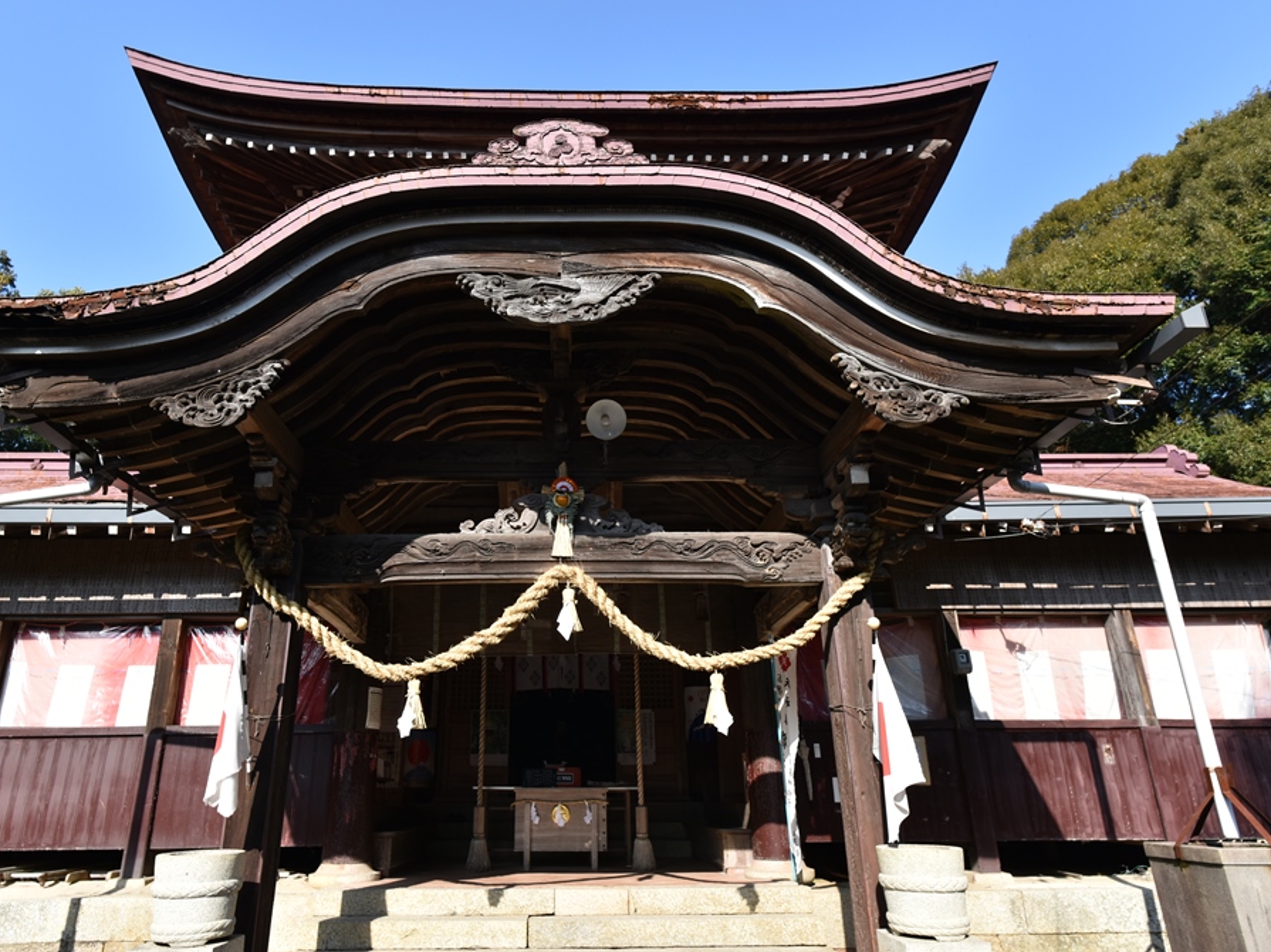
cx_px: 577
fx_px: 808
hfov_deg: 76.2
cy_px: 476
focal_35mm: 22
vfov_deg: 61.1
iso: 200
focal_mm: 20
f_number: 5.6
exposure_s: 1/400
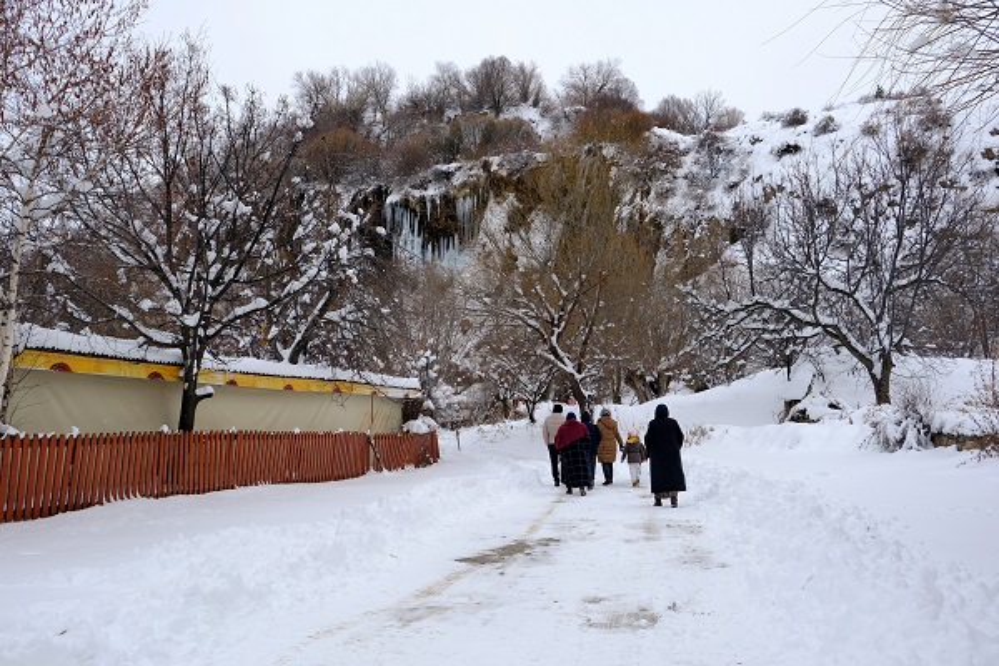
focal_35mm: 36
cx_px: 500
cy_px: 333
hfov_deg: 53.1
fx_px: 999
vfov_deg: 36.9
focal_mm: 24.3
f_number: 5.6
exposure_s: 1/400
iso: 160
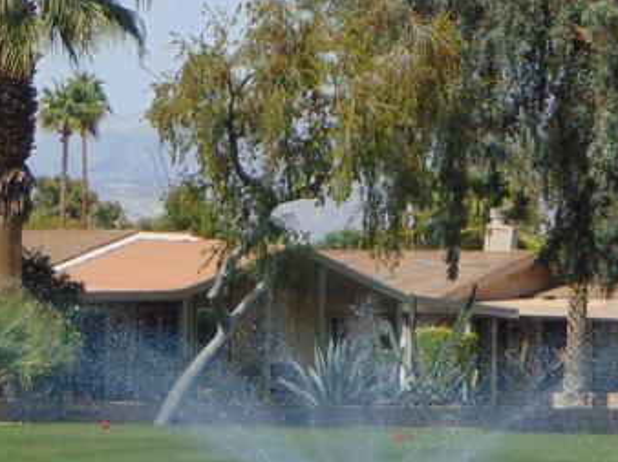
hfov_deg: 4.0
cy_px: 201
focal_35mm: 497
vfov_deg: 3.0
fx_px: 8867
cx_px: 314
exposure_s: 1/1000
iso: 80
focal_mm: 29.5
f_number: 4
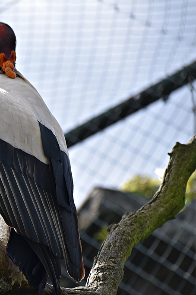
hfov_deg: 4.3
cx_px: 19
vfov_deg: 6.5
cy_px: 148
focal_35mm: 316
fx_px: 2580
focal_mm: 140
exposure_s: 1/500
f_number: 5.6
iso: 200
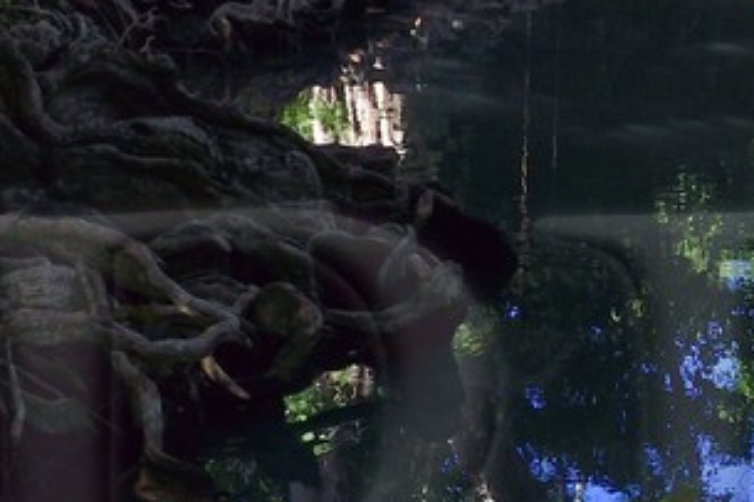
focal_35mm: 126
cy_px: 621
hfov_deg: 16.2
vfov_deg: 10.7
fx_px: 2637
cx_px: 586
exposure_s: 1/50
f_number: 18
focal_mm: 24
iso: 800
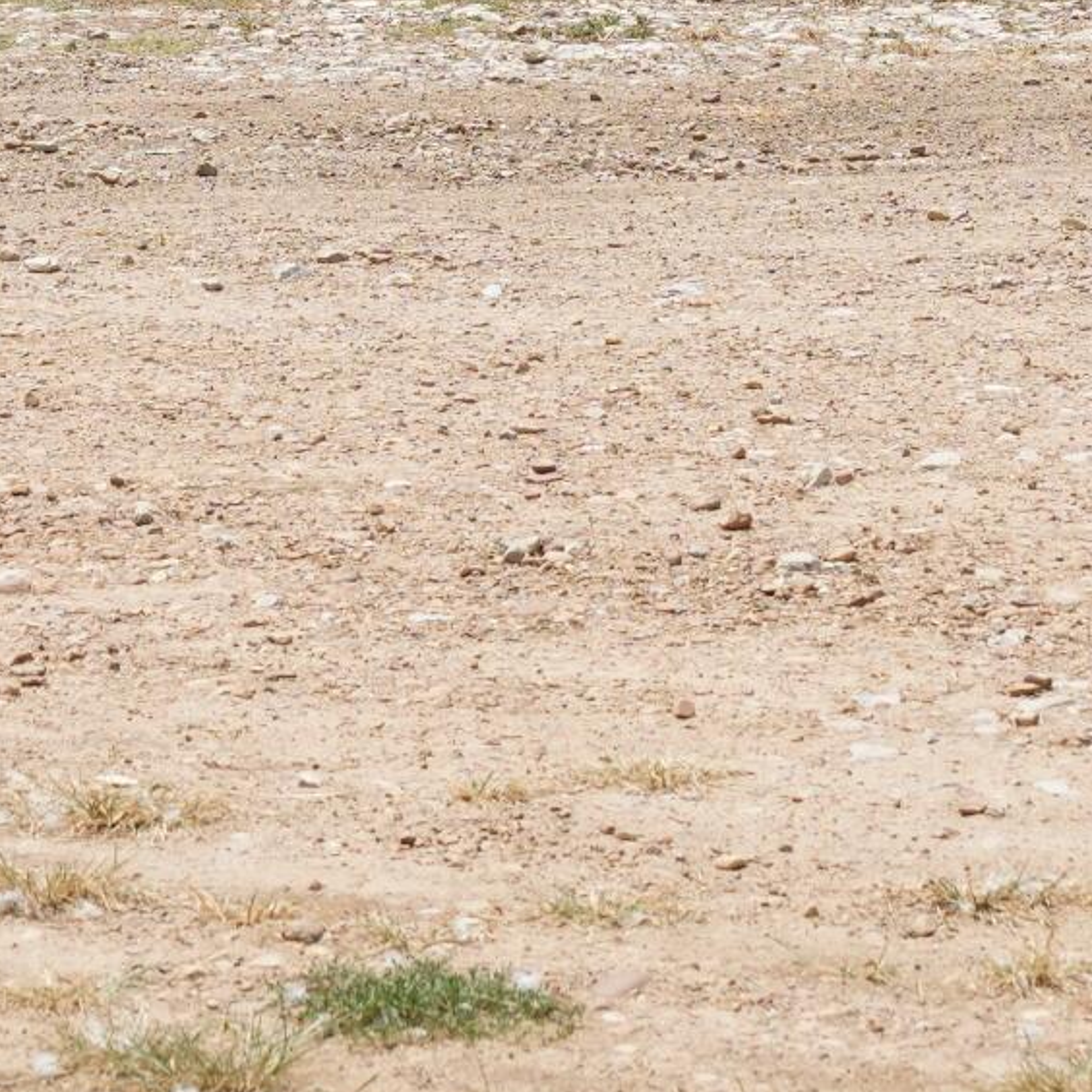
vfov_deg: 7.9
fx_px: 7745
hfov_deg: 8.1
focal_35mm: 217
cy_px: -608
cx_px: 409
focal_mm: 48
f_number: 8
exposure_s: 1/800
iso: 320
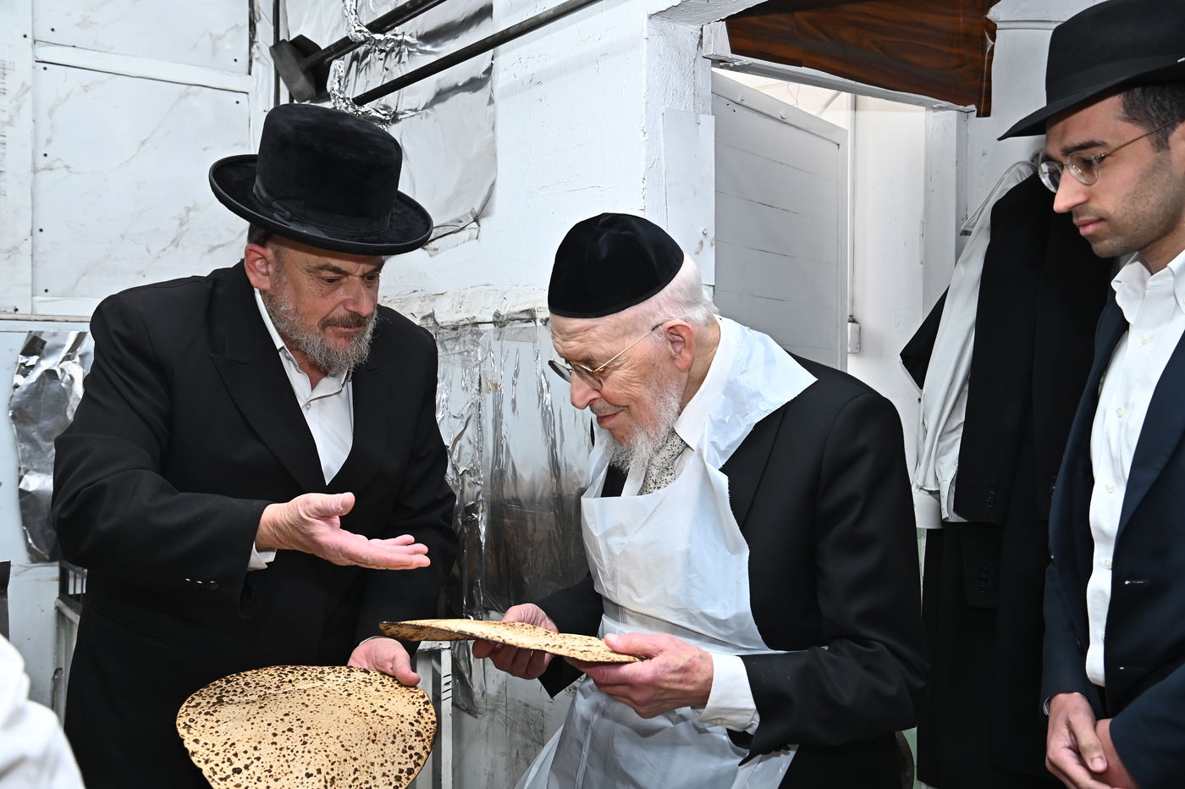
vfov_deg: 36.8
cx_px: 592
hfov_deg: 53.2
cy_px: 394
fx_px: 1184
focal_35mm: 36
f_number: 7.1
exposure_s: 1/200
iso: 1000
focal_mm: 36
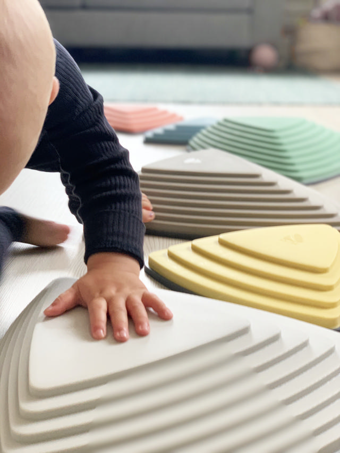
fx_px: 681
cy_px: 226
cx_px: 170
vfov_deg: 36.8
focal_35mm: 52
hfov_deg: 28.0
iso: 160
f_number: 2.4
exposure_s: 1/60
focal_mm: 6
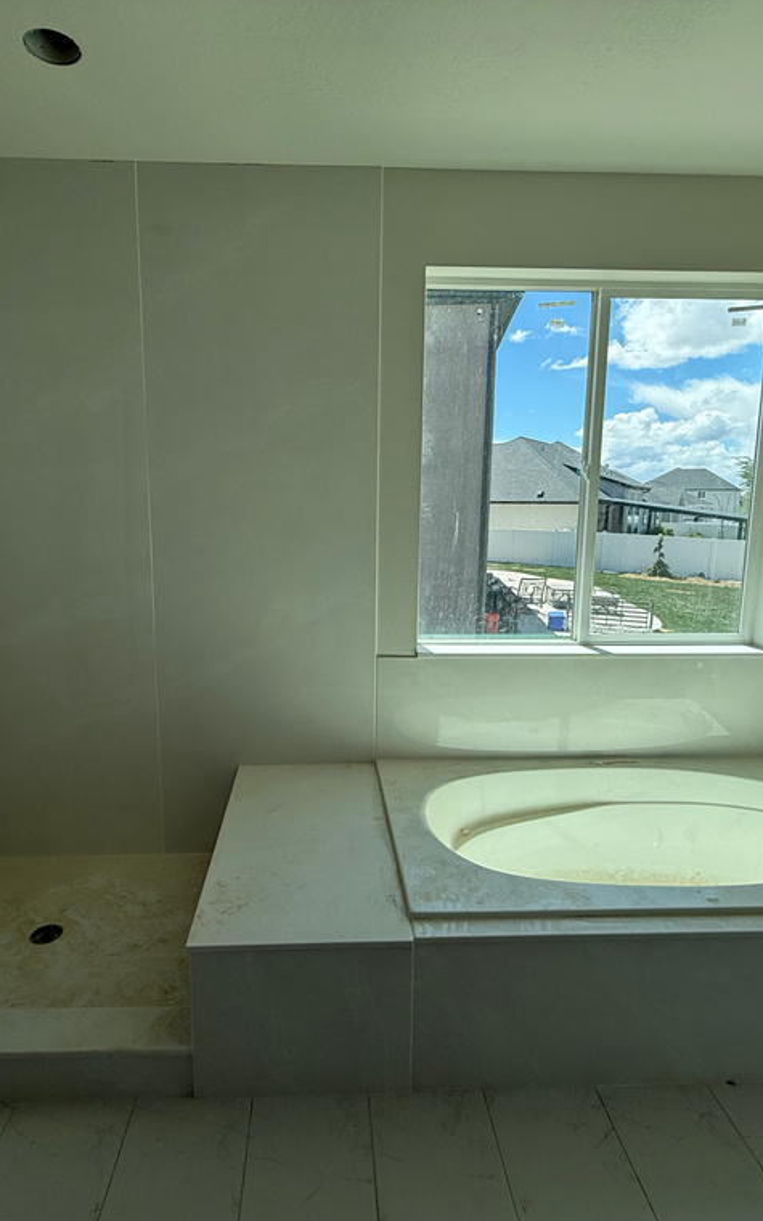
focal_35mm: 20
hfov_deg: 59.5
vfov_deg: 85.1
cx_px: 345
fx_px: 665
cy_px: 609
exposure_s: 1/928
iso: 64
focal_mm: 2.22
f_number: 2.2
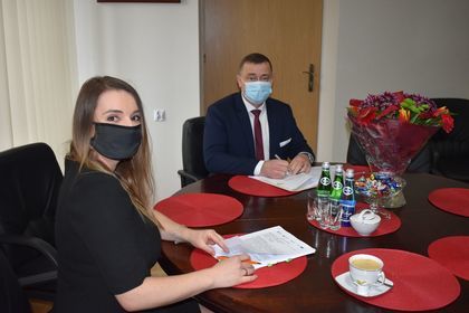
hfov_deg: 53.1
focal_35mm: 36
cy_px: 156
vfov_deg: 36.9
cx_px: 234
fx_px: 469
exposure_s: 1/60
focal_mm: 24
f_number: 3.8
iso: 800
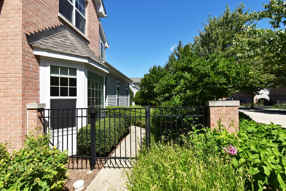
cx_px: 143
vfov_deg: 67.4
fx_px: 143
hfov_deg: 90.0
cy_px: 96
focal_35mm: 18
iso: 200
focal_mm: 12
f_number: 10
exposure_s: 1/400
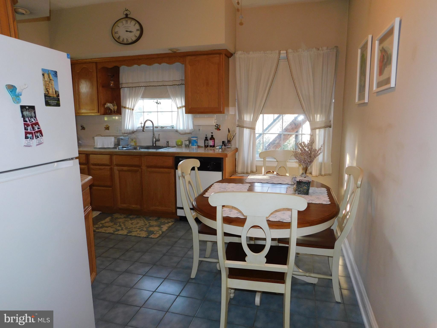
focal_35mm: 24
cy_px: 164
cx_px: 218
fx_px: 303
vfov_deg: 56.8
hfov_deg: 71.6
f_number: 3
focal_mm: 4.1
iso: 200
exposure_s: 1/30
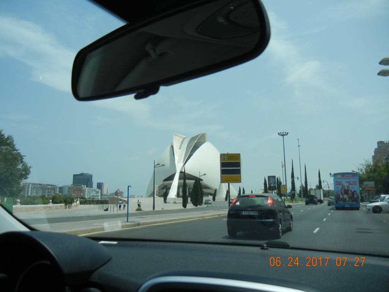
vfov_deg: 46.8
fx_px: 337
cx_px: 194
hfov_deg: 60.0
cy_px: 146
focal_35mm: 30
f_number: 7
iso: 160
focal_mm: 5.4
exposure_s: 1/508
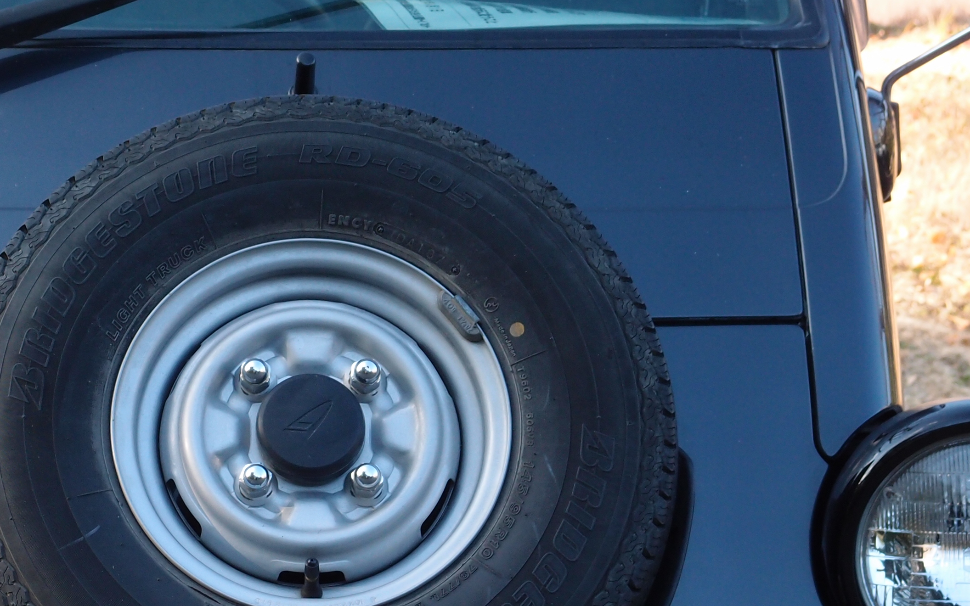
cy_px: 370
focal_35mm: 141
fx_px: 3727
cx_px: 291
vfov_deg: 9.3
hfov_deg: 14.8
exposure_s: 1/100
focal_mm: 16.63
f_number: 4
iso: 100
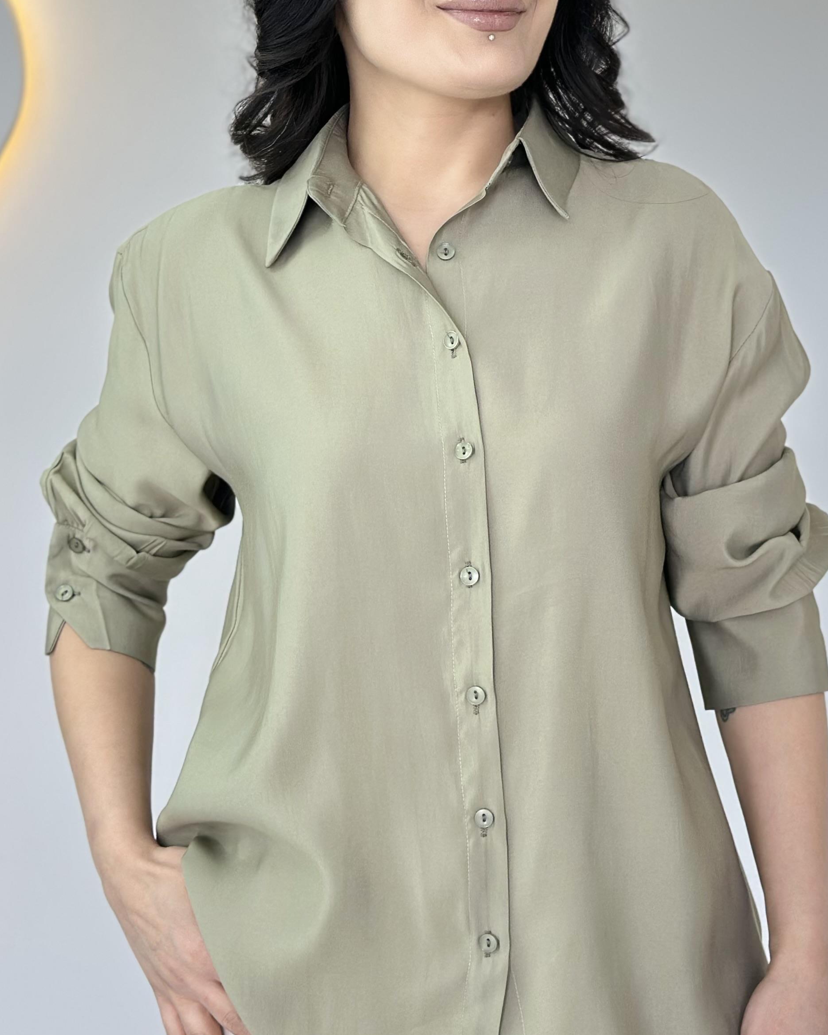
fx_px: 2481
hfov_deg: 18.9
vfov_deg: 23.5
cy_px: 409
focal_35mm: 81
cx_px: 528
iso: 80
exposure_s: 1/100
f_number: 1.78
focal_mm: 6.86
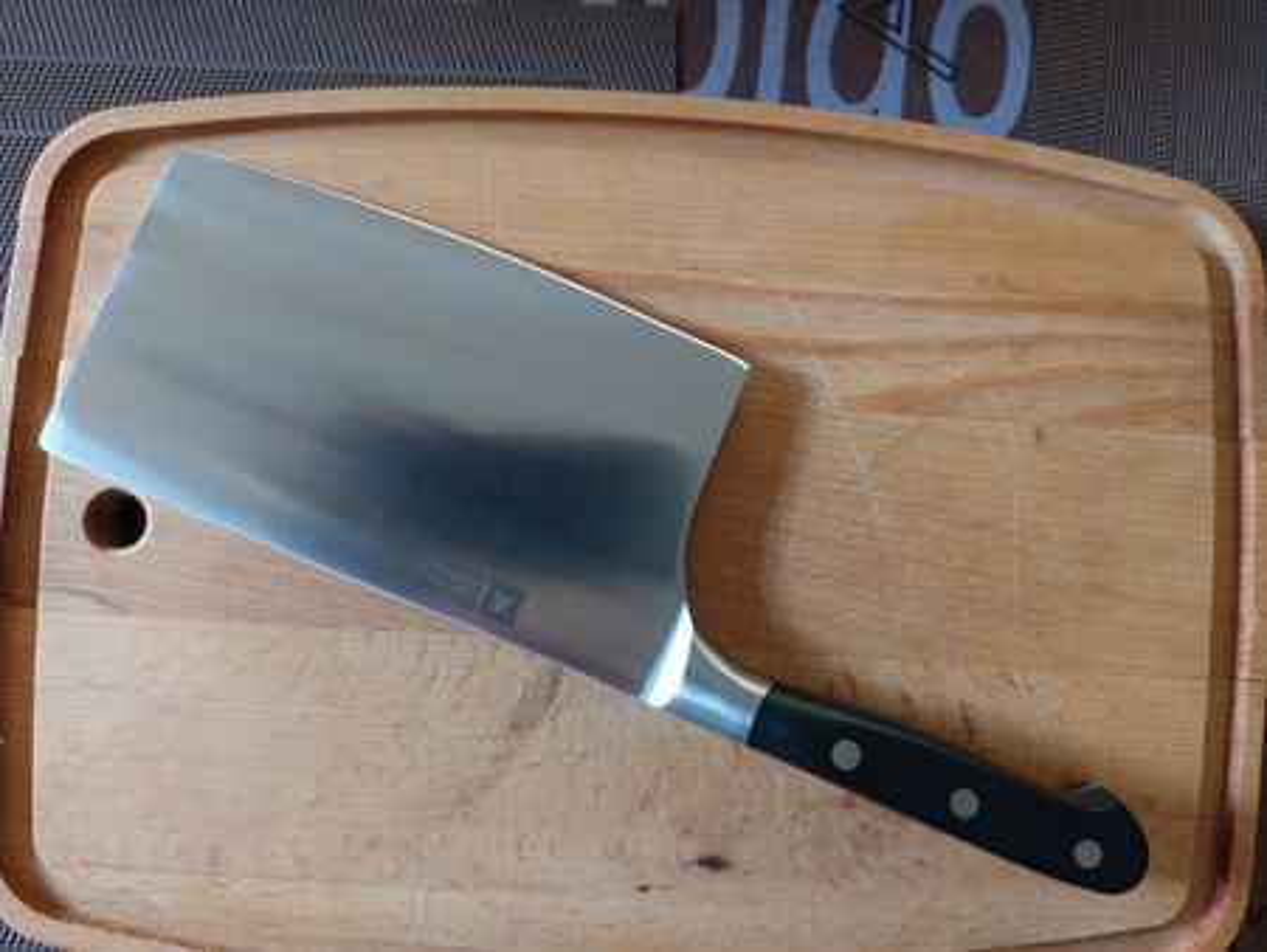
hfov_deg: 71.6
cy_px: 476
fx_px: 879
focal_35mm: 24
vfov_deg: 56.9
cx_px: 634
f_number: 1.8
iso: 500
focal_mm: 5.23
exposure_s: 1/40
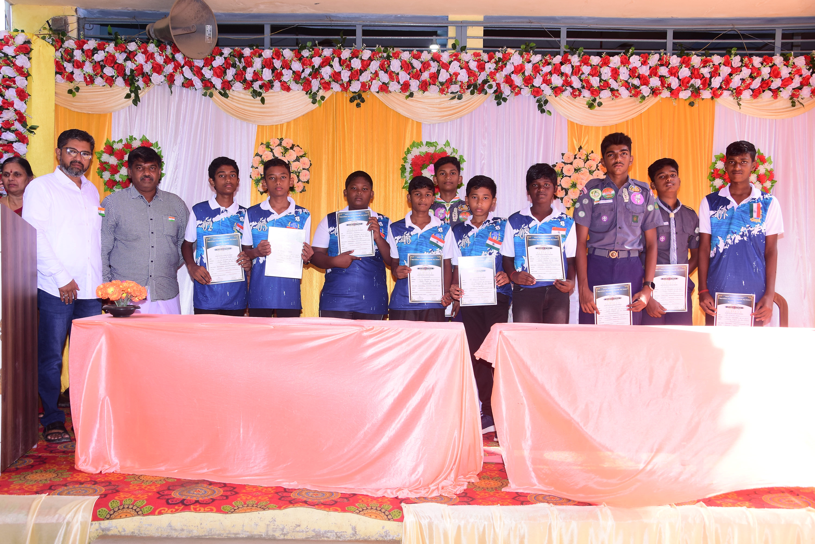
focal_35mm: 36
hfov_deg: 53.1
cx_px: 408
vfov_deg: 36.9
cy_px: 272
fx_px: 815
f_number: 6.3
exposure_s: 1/125
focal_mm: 24
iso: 320
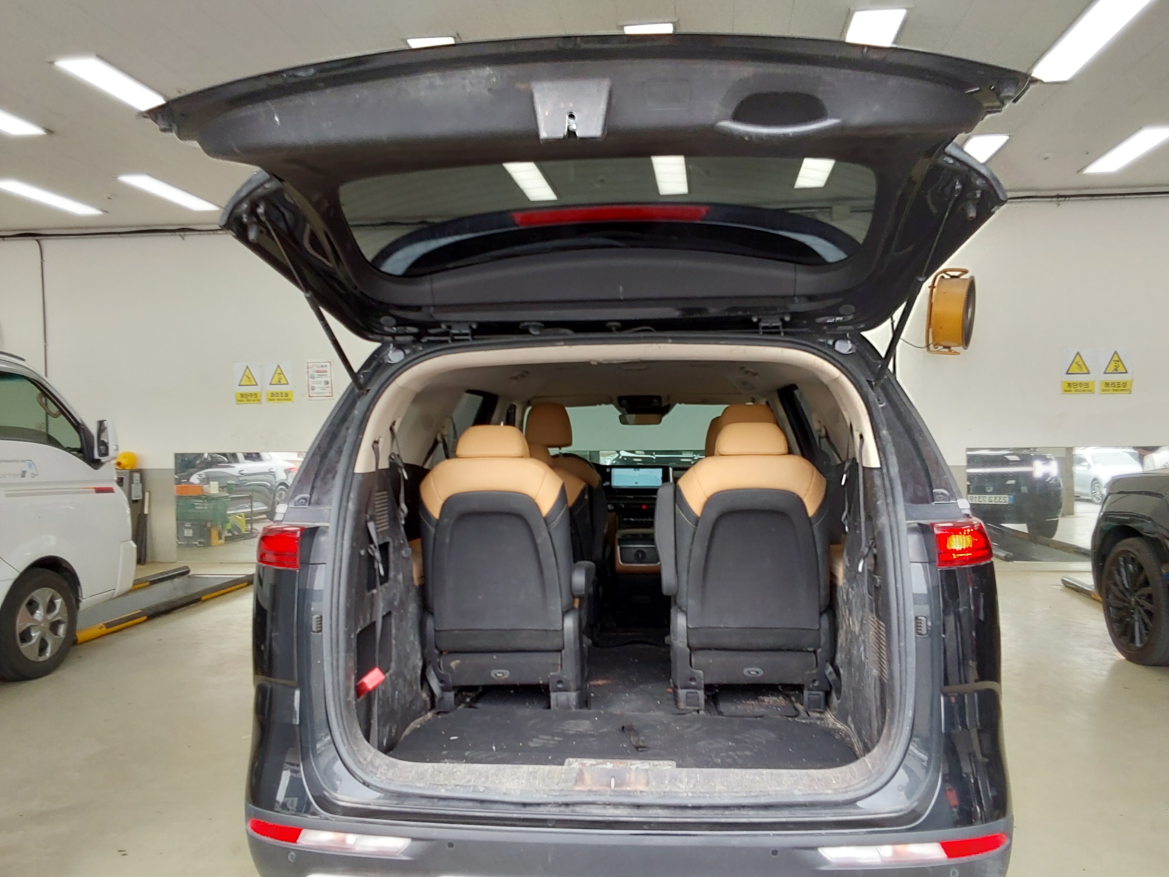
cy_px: 438
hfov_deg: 63.4
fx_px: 946
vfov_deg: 49.7
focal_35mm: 28
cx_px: 584
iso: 100
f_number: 1.9
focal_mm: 2.91
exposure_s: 1/120
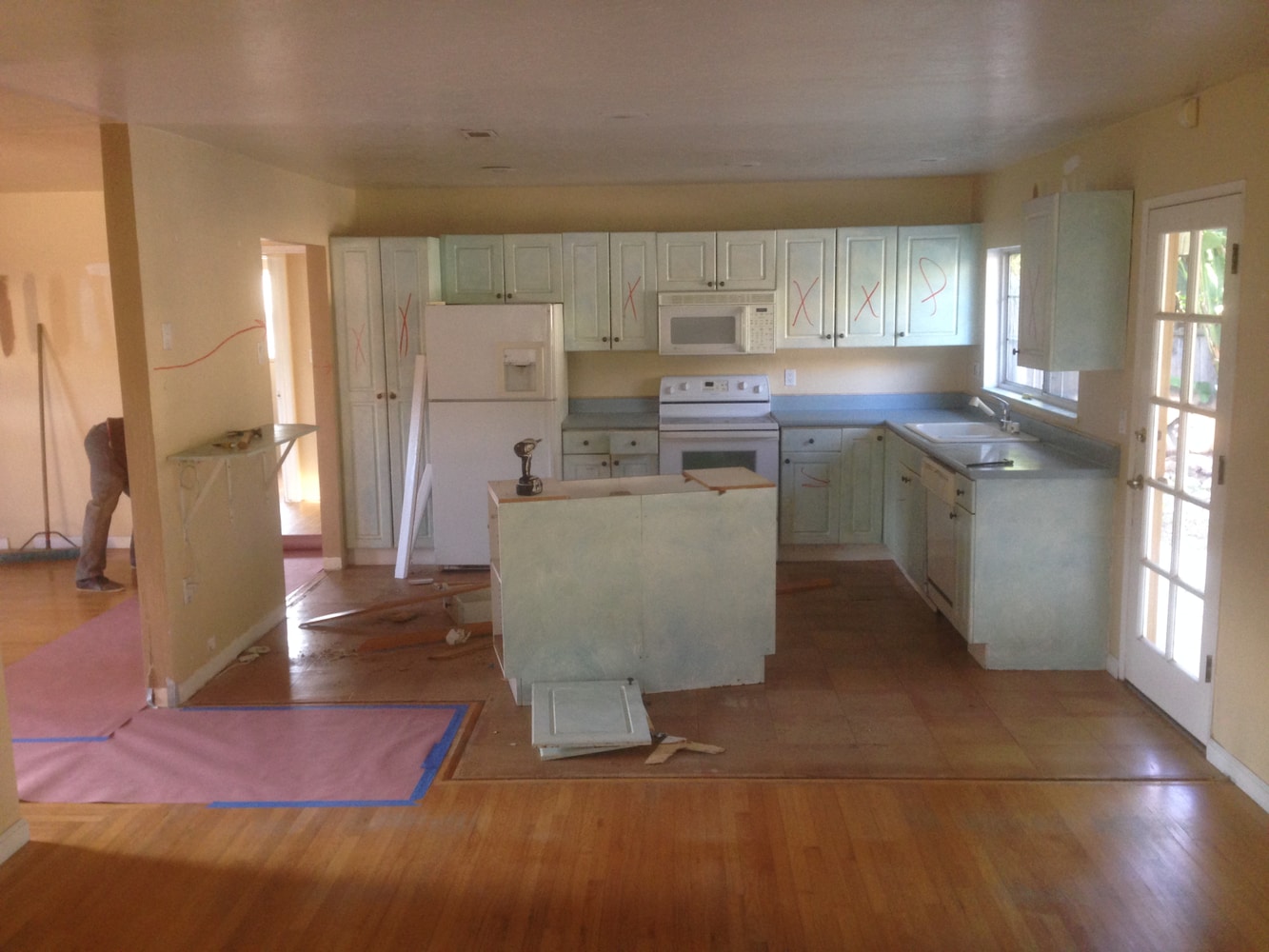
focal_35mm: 33
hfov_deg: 55.3
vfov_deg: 43.0
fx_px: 1210
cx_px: 634
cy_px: 476
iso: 125
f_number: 2.4
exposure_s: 1/20
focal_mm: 4.12
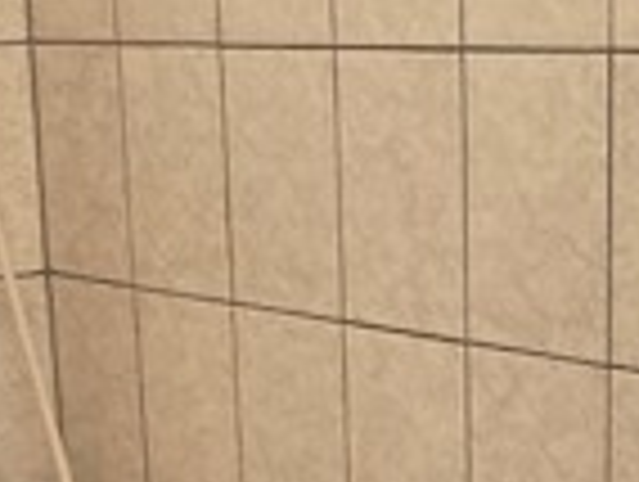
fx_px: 2330
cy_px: 950
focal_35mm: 126
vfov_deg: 10.8
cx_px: 472
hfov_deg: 15.6
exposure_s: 1/33
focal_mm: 3.99
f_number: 1.8
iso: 250
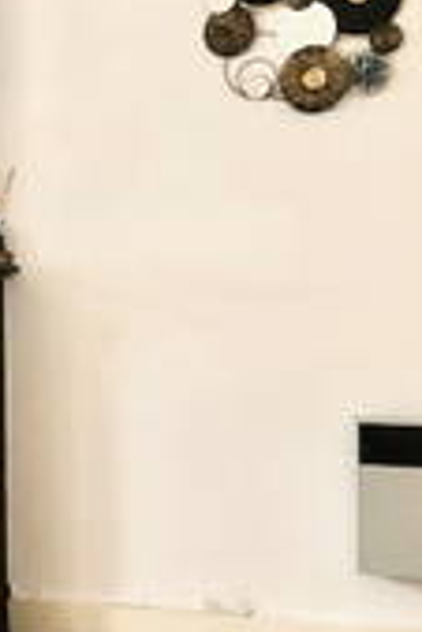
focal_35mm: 62
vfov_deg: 32.3
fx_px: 1088
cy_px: 277
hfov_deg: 21.2
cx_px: -4
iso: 40
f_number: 1.8
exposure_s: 1/17
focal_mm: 3.99
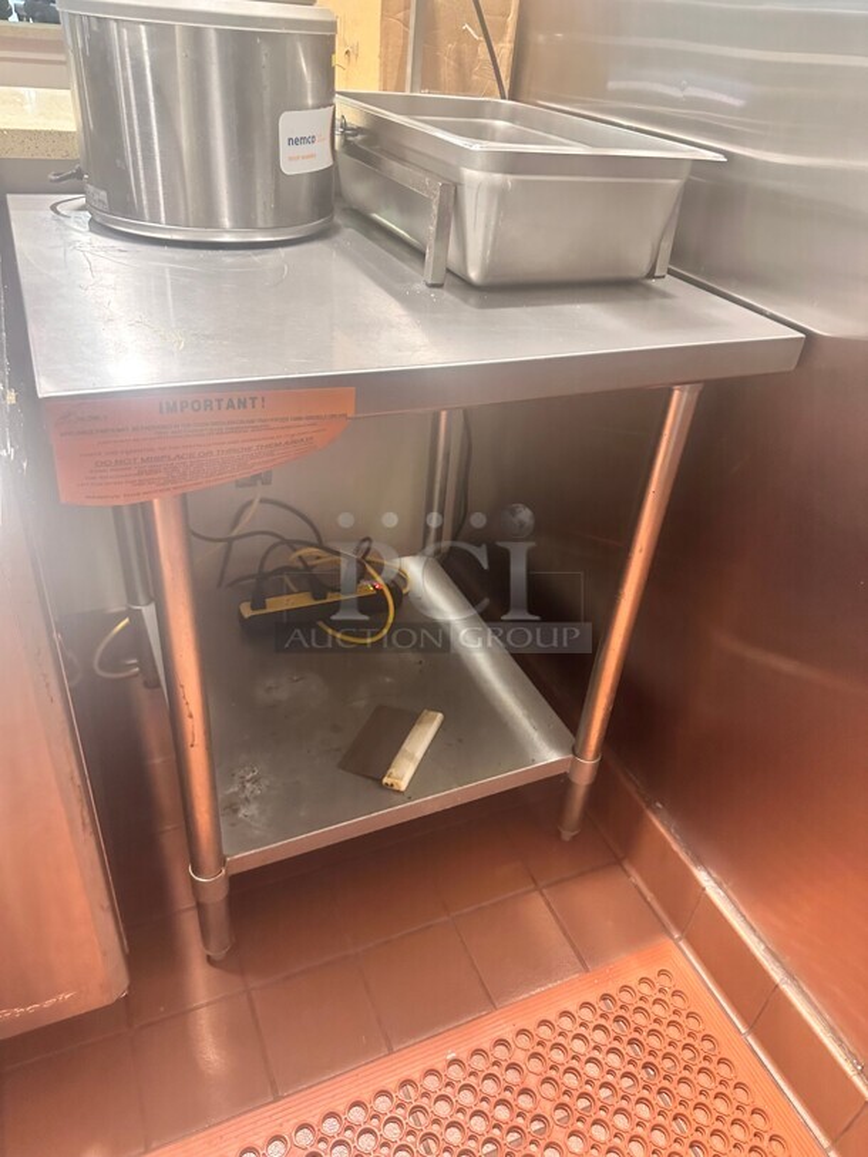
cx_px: 434
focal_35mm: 24
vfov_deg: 71.6
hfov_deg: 56.8
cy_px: 578
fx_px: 802
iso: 640
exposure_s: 1/40
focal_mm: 6.86
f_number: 1.78
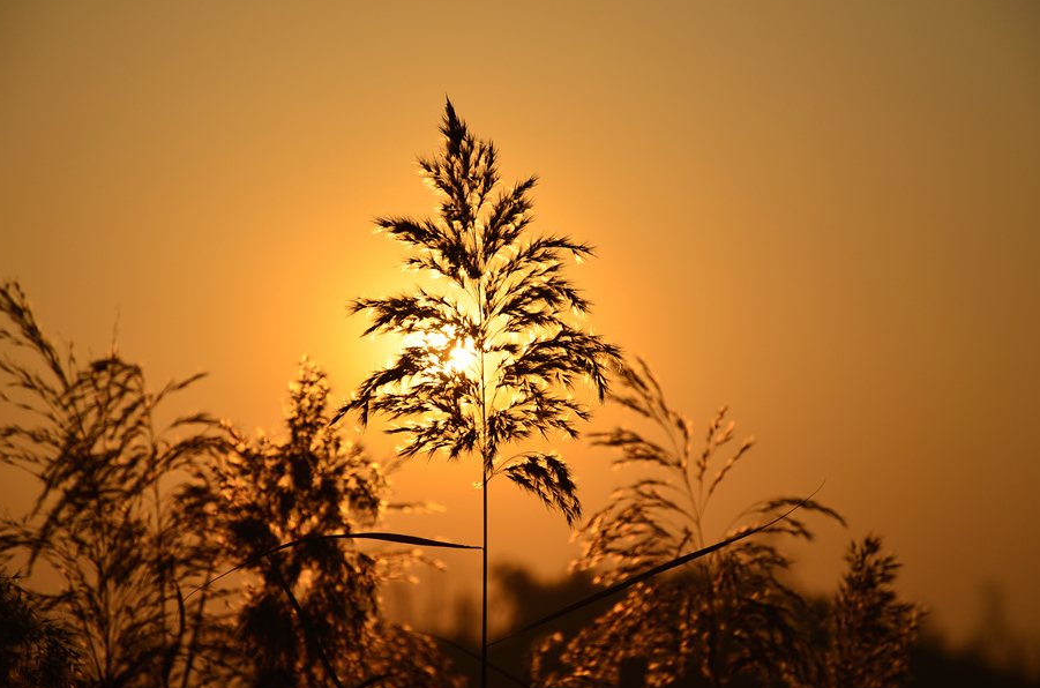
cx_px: 516
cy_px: 346
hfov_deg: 14.5
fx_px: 4079
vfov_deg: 9.6
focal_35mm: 142
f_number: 5.6
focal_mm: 85
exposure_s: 1/3000
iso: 100
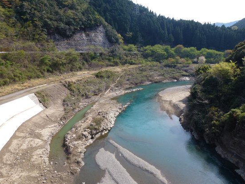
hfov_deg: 67.2
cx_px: 131
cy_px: 96
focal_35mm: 26
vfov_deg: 53.1
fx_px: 184
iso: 100
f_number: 4
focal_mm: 4.3
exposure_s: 1/400
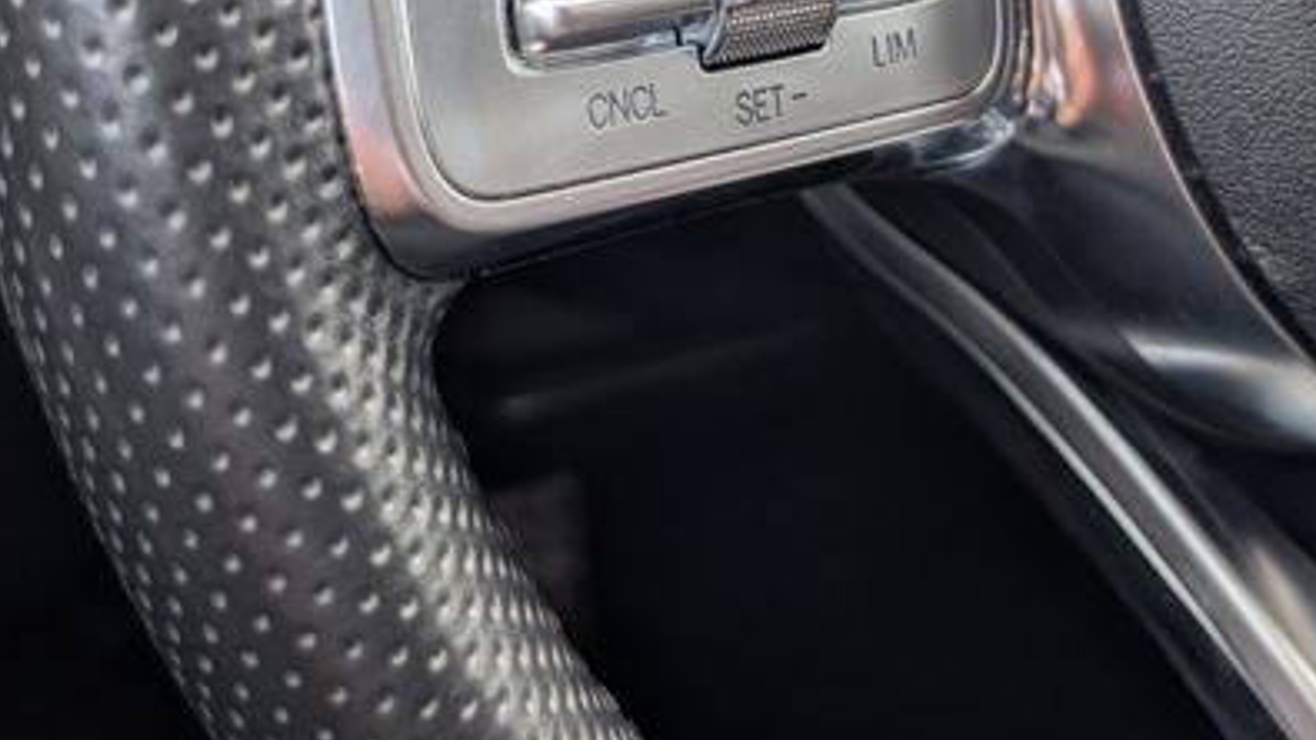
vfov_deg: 21.3
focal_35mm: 53
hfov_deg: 39.1
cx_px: 713
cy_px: -100
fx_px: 1849
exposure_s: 1/129
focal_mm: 6.9
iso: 21
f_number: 1.68
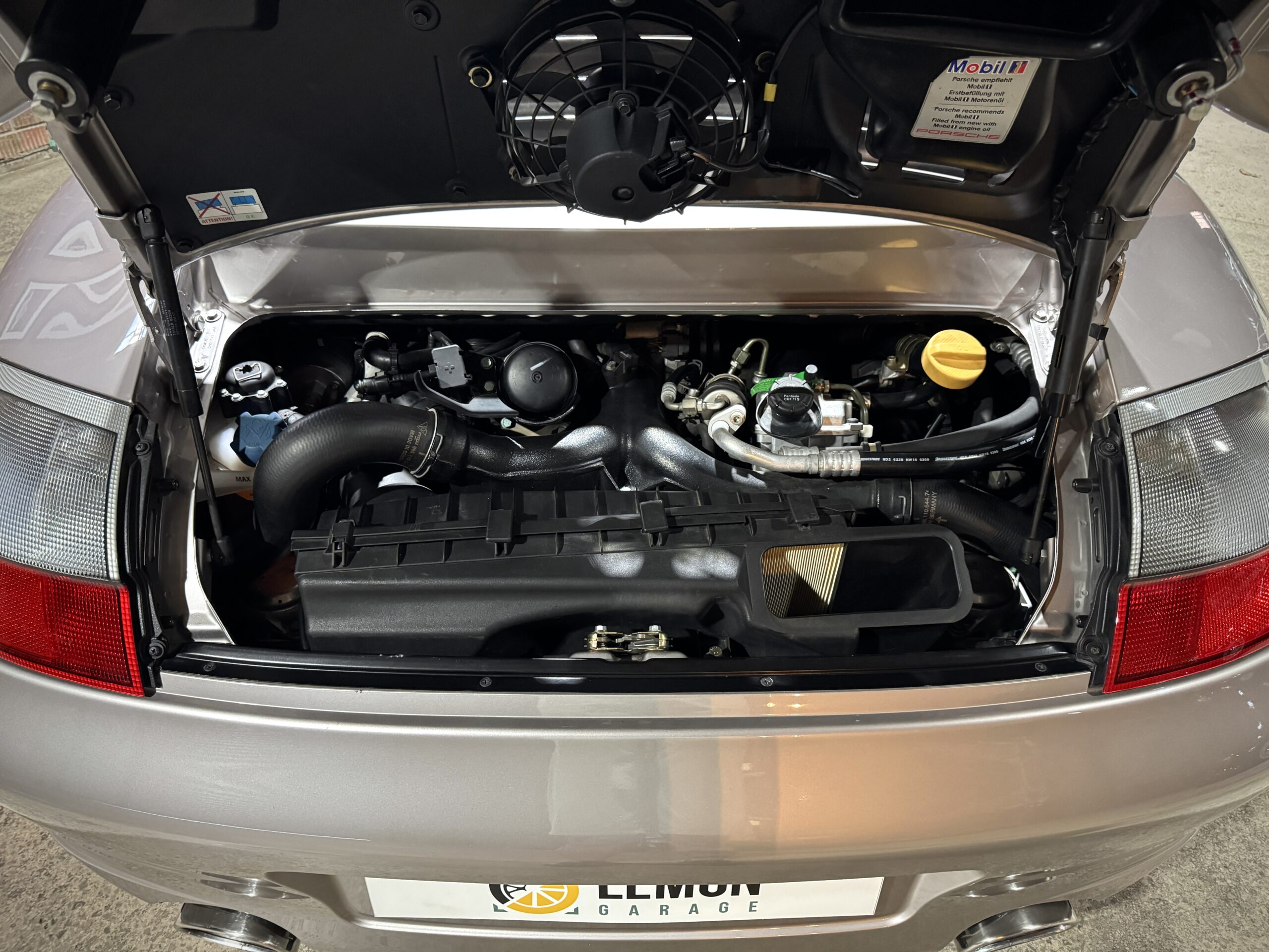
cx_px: 634
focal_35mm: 24
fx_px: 880
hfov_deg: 71.6
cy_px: 476
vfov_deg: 56.8
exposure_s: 1/40
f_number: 1.78
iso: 1000
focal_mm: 6.76
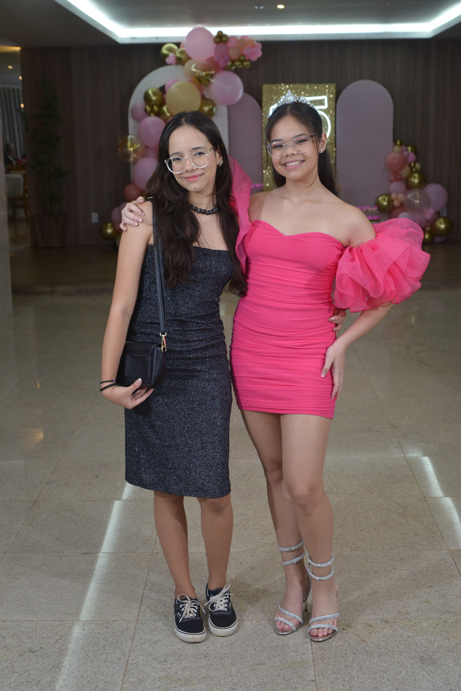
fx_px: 960
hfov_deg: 27.0
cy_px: 346
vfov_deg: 39.6
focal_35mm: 50
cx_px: 230
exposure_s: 1/80
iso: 1600
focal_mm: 50
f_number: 6.3
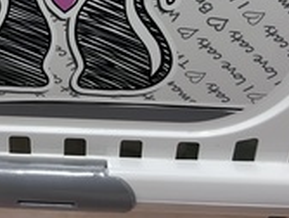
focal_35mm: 71
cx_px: 34
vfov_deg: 19.7
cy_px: -32
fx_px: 594
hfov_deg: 26.5
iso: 80
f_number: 1.5
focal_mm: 5.7
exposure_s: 1/60
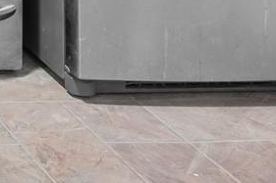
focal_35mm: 102
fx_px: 782
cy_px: -322
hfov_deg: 14.3
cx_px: -366
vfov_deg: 10.5
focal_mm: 14
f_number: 8
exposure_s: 1/1.25
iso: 160
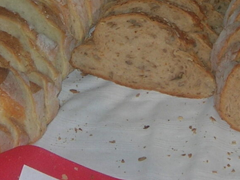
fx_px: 1172
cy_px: -40
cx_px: 162
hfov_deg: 11.7
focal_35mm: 169
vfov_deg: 8.7
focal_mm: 7.8
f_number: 2.8
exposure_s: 1/60.1
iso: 64
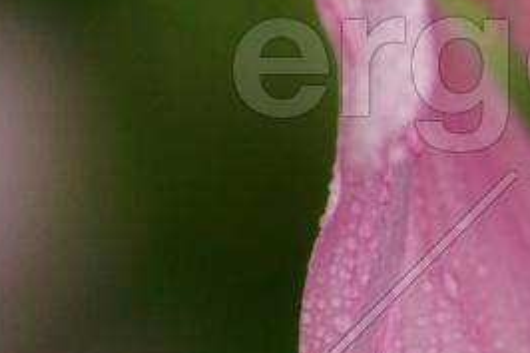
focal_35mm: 982
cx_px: 618
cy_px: 68
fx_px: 14448
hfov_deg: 2.1
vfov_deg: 1.4
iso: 2000
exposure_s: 1/320
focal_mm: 200
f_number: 8
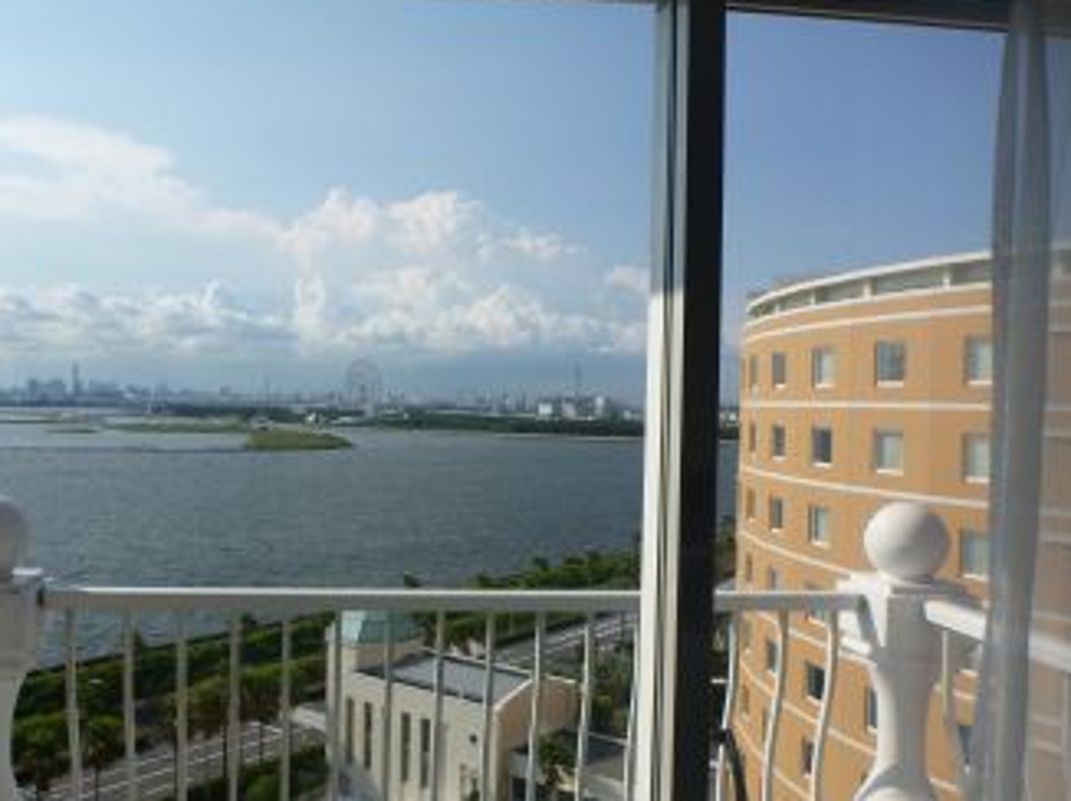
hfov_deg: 55.2
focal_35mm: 33
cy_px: 410
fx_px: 1020
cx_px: 457
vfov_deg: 42.9
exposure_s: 1/160
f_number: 10
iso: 100
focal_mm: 4.9
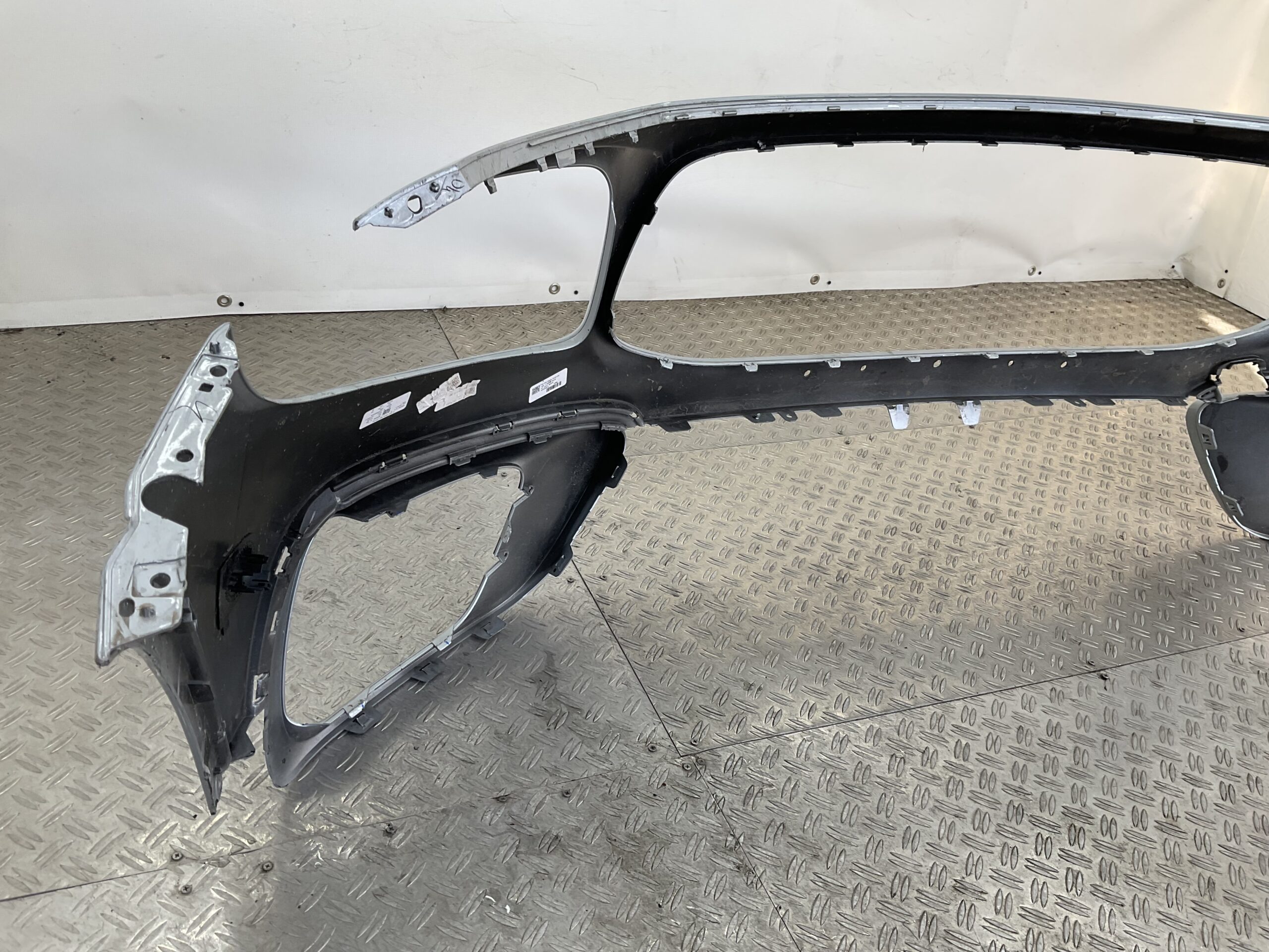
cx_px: 634
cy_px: 476
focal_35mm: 29
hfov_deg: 61.7
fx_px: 1063
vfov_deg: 48.2
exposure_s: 1/146
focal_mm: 3
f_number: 1.8
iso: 16
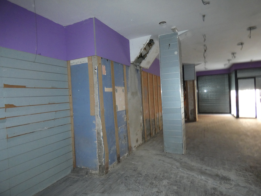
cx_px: 130
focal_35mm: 20
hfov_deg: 81.7
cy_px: 98
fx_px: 151
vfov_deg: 66.0
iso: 500
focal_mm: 3.6
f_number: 2.8
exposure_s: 1/8
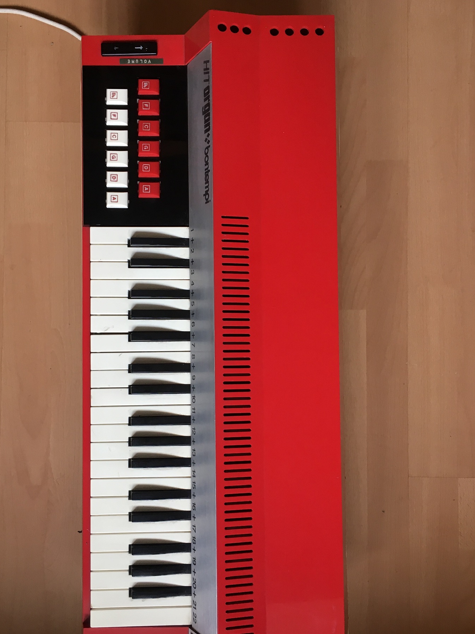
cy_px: 343
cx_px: 209
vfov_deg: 55.3
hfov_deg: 42.9
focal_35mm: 33
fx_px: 604
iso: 80
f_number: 2.2
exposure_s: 1/33
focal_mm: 4.15
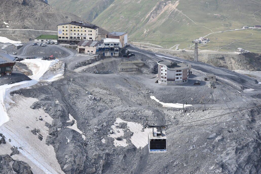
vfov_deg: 9.9
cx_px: 130
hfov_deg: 14.9
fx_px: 1000
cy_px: 87
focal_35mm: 138
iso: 100
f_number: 9
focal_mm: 92
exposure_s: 1/320
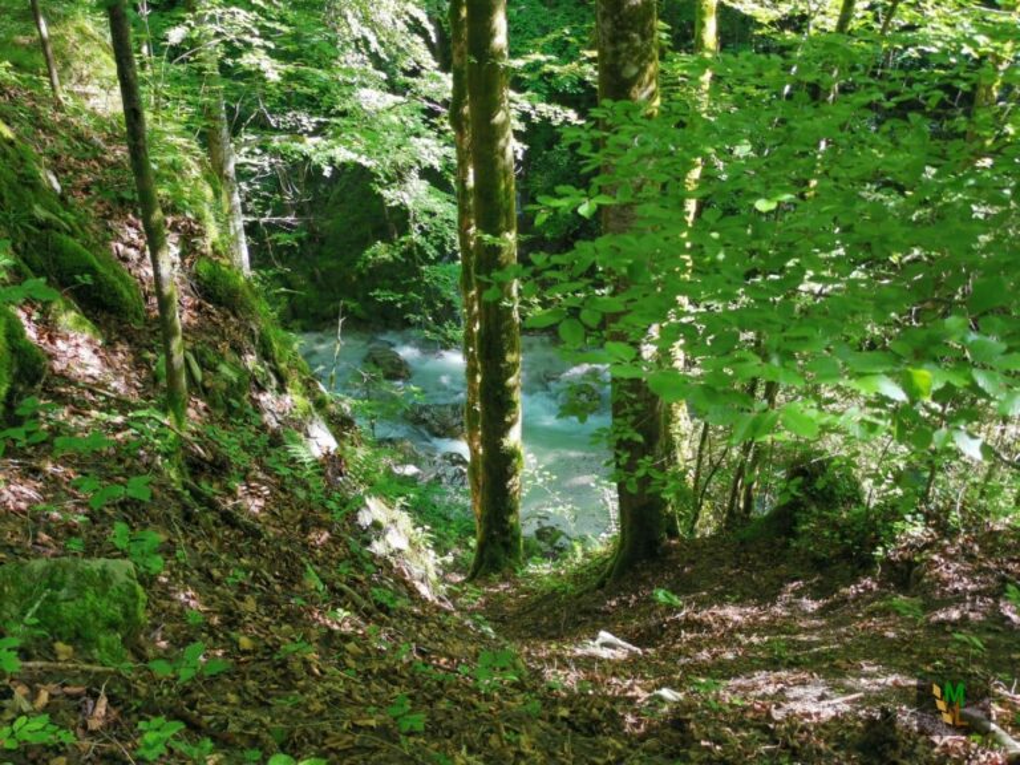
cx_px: 510
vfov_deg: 35.1
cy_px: 382
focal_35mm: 41
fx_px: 1208
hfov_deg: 45.8
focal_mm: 5.58
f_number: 1.8
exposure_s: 1/100
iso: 50
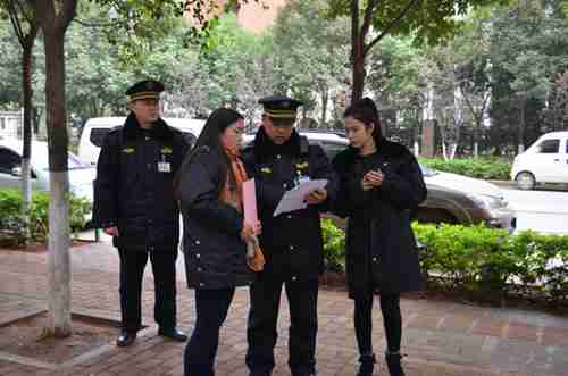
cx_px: 284
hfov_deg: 46.5
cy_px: 188
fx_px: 661
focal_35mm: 42
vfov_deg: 31.7
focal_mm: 28
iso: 800
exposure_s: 1/200
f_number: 4.5
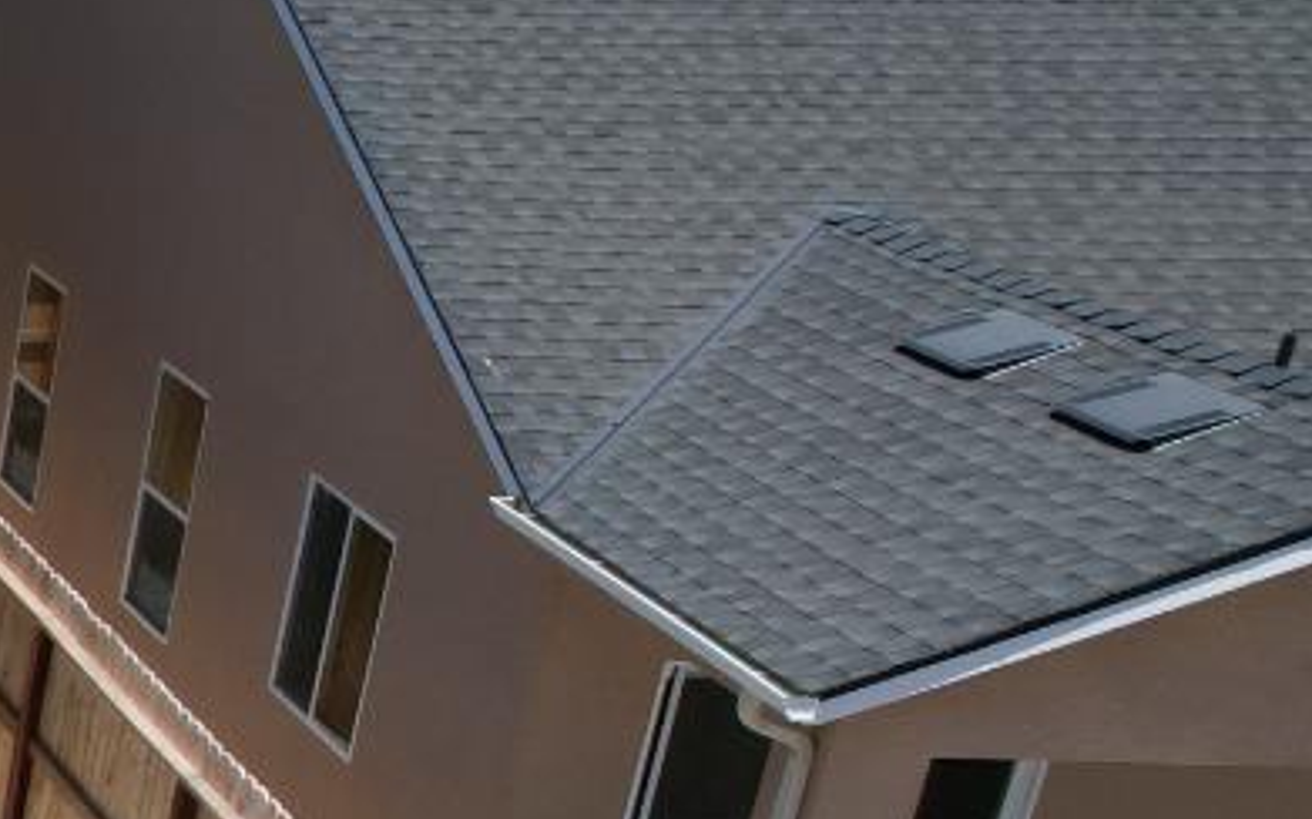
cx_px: -1158
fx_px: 3074
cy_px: 1061
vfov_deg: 14.5
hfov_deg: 18.1
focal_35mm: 86
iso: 130
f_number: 2.8
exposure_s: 1/2500
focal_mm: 8.38
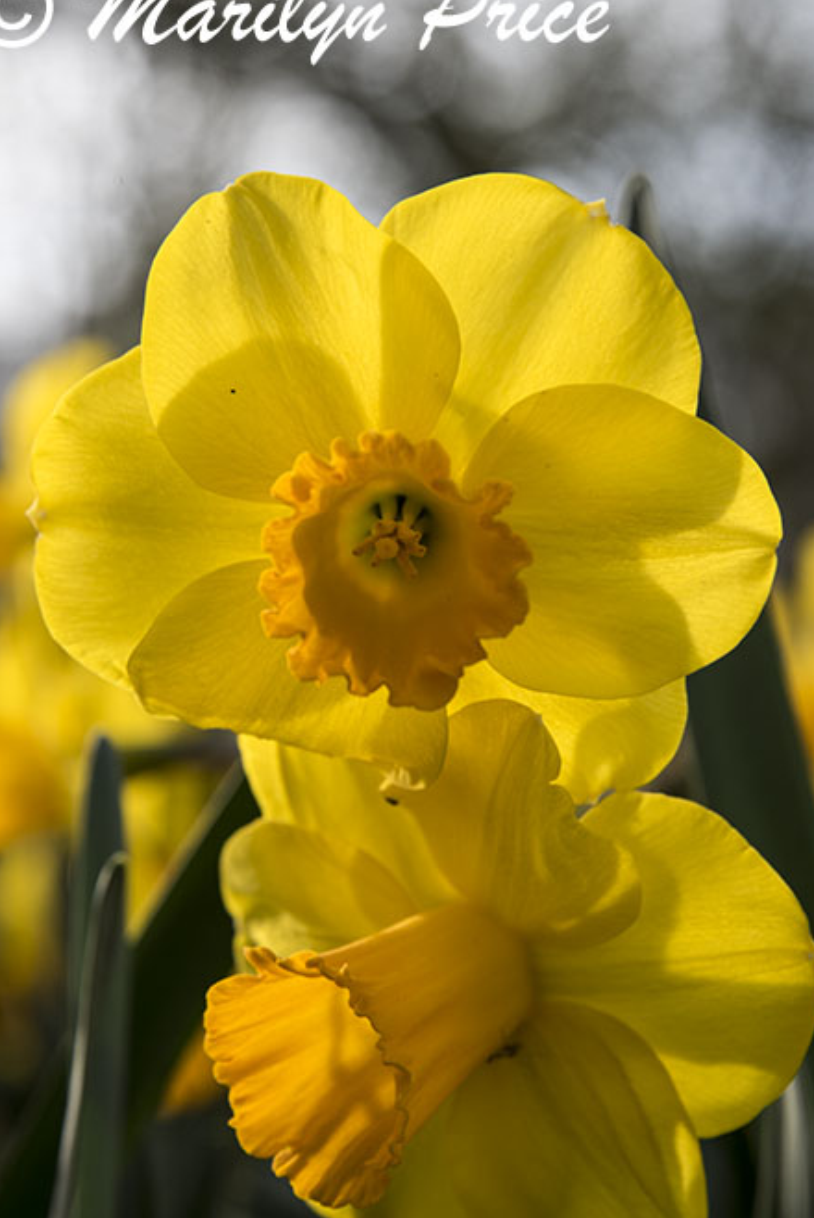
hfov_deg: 7.9
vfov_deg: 11.7
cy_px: 587
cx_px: 410
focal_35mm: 175
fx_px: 5923
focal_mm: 150
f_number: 8
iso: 100
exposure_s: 1/90
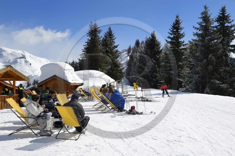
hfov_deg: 53.1
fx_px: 235
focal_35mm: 36
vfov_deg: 36.9
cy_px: 78
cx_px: 118
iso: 200
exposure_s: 1/320
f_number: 14
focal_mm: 36
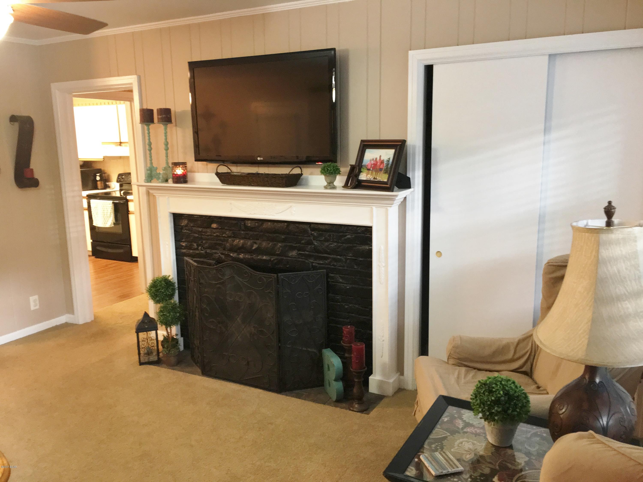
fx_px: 539
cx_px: 322
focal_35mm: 29
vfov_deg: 48.2
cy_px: 241
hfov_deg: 61.7
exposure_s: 1/15
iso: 200
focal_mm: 4.15
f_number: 2.2
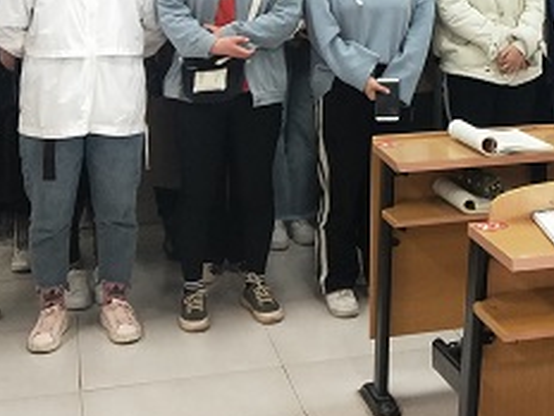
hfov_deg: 26.6
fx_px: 1104
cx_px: 554
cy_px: -86
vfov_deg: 20.0
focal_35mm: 69
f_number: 1.7
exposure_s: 1/50
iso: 152
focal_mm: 4.27
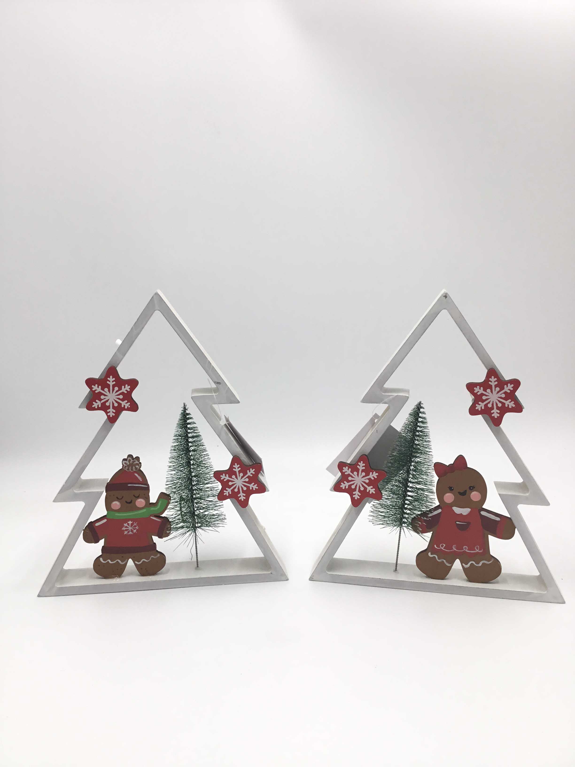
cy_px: 384
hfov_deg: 45.4
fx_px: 687
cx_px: 288
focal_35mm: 31
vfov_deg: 58.4
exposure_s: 1/189
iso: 25
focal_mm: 3.3
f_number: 2.4
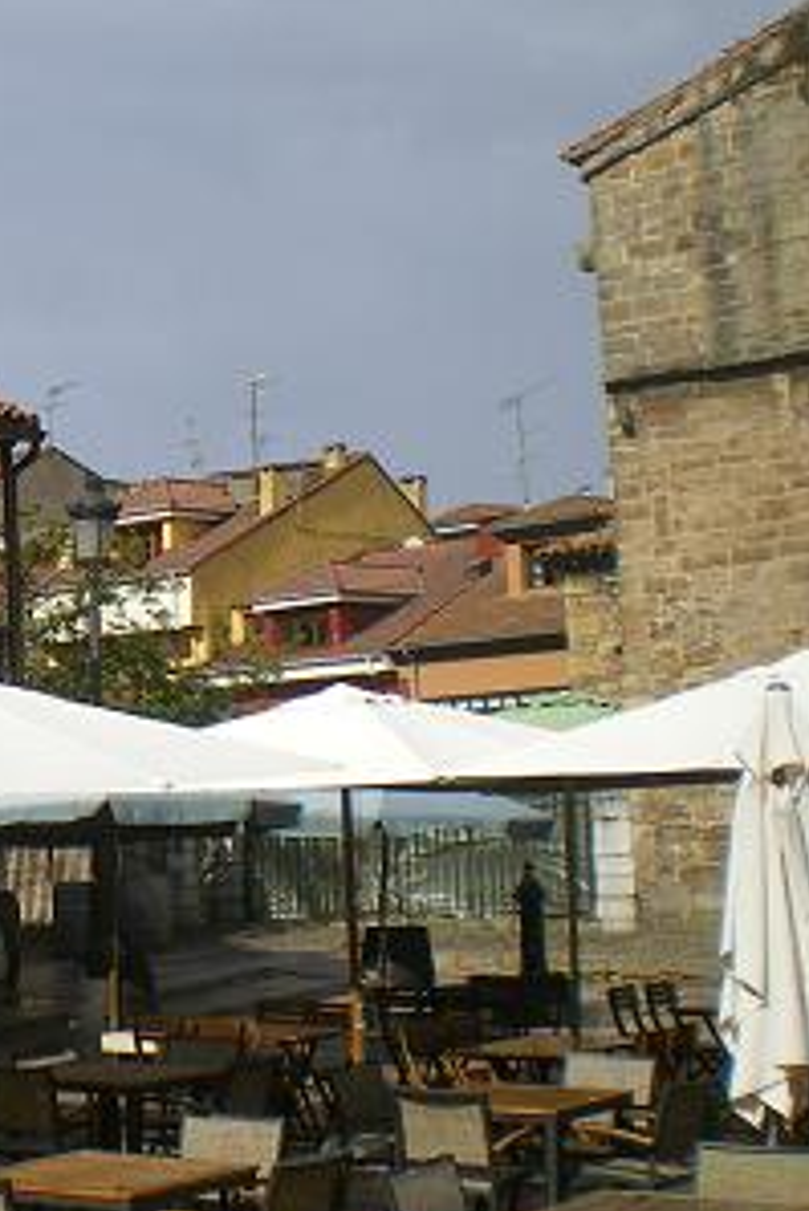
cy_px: 715
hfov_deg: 18.1
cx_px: -256
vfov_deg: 28.8
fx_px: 2357
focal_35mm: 70
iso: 64
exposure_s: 1/500
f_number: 4.6
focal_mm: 6.3
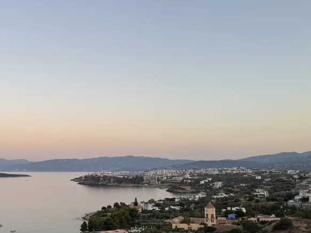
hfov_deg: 48.2
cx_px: 78
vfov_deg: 38.3
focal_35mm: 37
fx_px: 332
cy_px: 155
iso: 80
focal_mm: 6.76
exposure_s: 1/288
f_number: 1.78
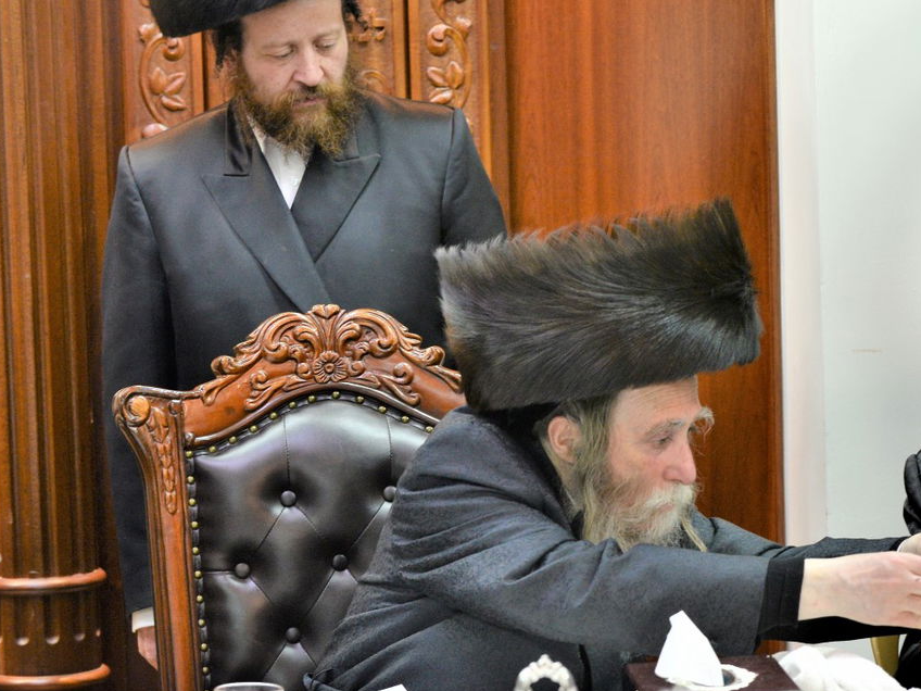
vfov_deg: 9.2
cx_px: 694
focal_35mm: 162
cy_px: 473
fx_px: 4310
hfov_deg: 12.2
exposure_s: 1/80
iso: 1600
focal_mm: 102
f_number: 5
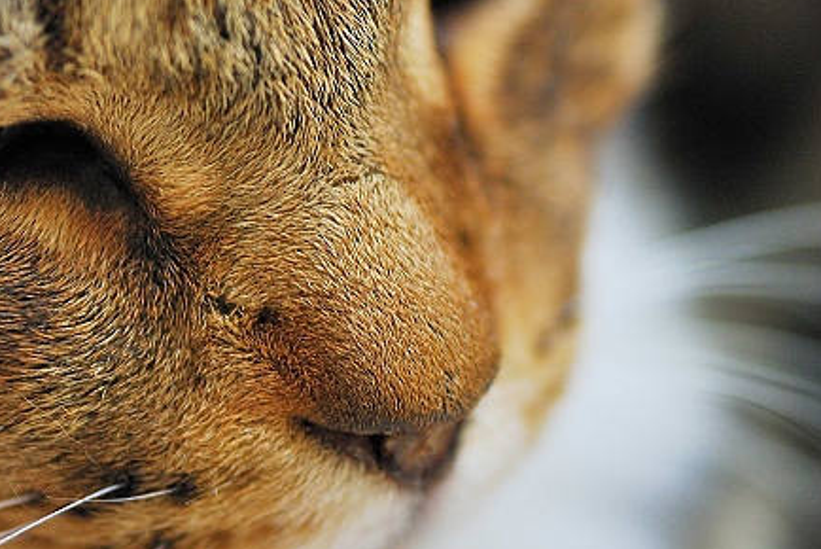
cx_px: 380
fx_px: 4968
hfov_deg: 9.4
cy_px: 304
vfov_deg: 6.3
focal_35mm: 218
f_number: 3.3
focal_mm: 105
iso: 800
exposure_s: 1/20
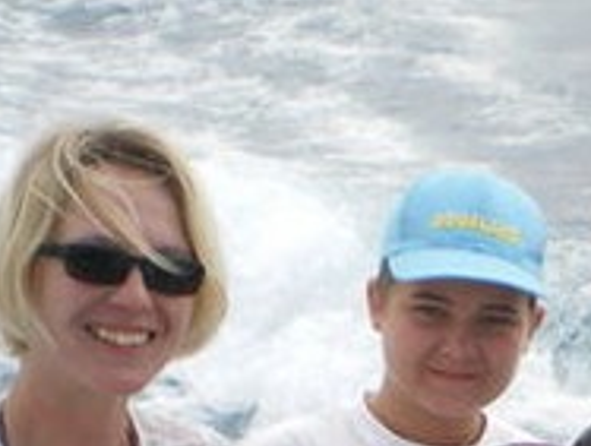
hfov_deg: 15.7
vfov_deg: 11.8
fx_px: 2070
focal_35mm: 121
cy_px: 639
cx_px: 683
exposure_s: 1/200
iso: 50
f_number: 4.6
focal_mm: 6.3
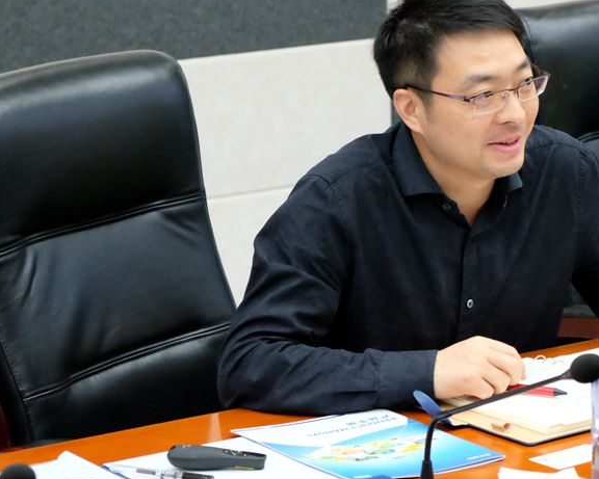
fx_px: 2589
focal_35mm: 146
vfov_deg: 10.6
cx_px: 493
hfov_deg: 13.1
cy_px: 215
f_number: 4
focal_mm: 55
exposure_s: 1/320
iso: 4000
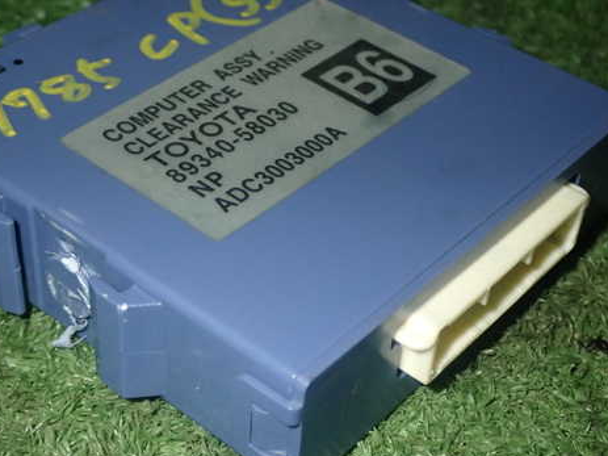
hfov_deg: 27.8
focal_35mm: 70
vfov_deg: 21.0
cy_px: 222
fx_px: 1229
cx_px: 271
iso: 320
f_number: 10
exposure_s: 1/50
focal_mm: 9.65
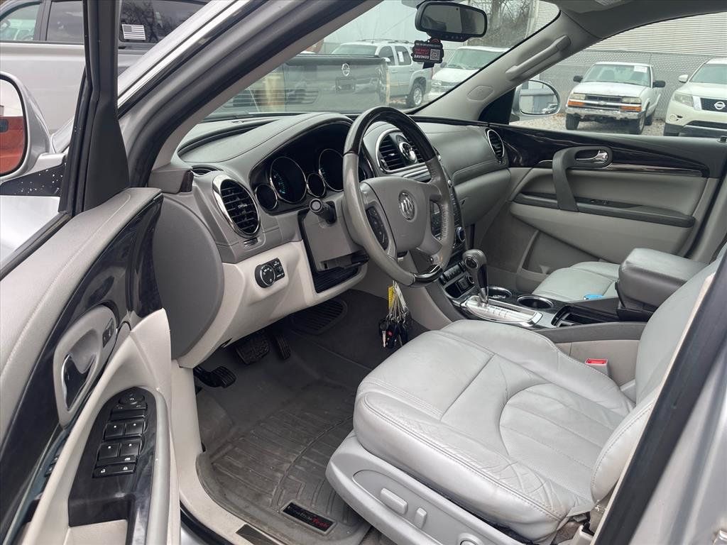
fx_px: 546
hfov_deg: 67.3
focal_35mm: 26
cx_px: 364
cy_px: 272
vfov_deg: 53.1
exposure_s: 1/185
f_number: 1.6
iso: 32
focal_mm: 5.1
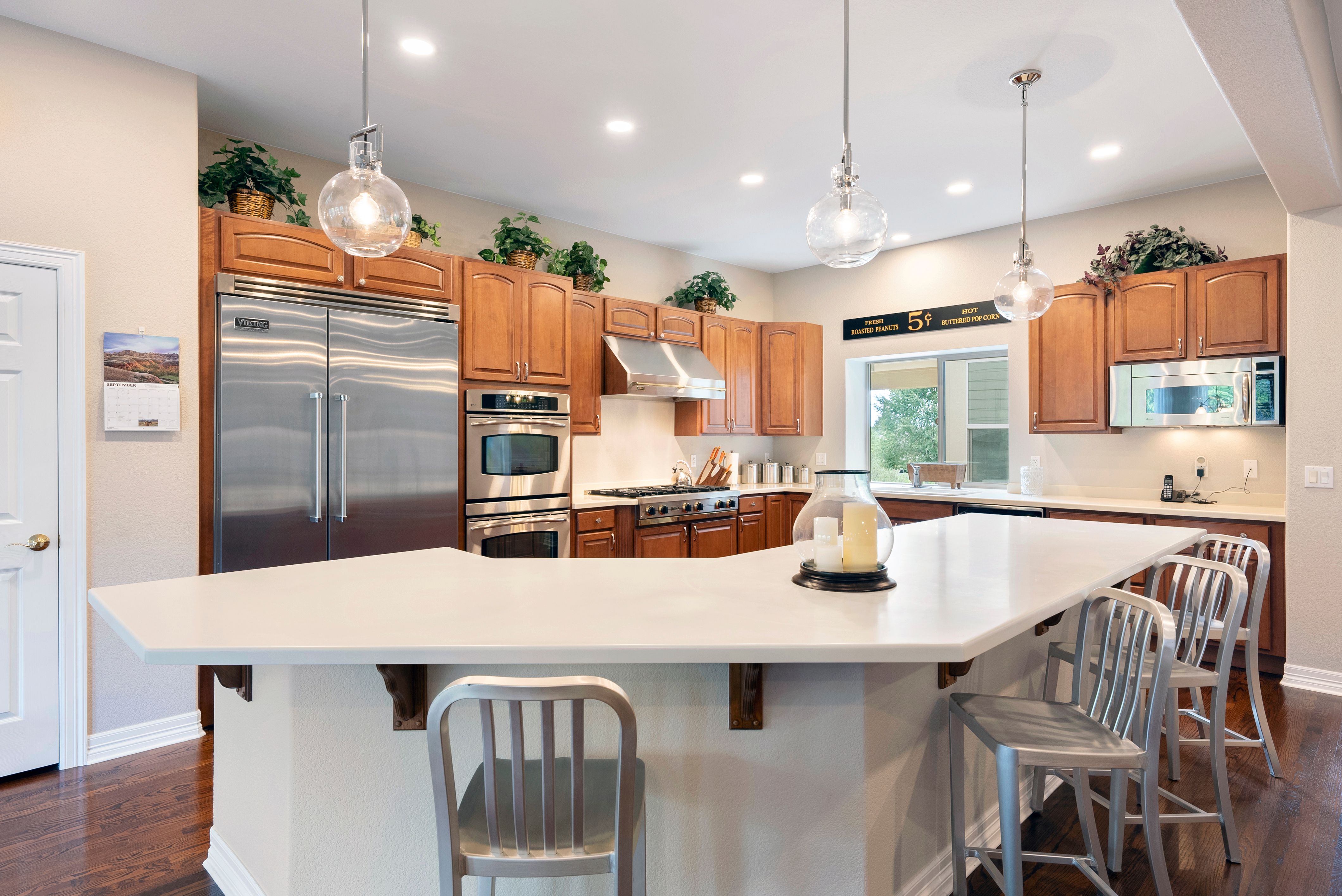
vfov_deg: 64.6
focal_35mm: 19
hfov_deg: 86.9
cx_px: 671
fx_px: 709
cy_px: 448
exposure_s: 1/4
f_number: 9
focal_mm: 19
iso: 500
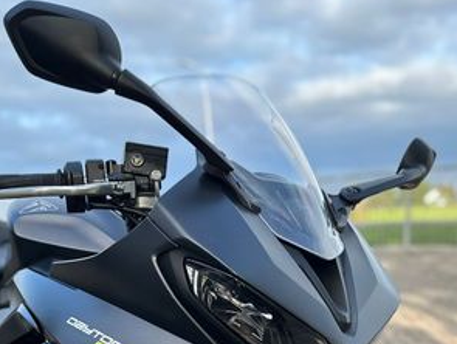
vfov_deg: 26.4
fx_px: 687
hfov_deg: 36.7
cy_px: 356
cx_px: 184
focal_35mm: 52
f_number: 1.78
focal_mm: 6.86
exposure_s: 1/1072
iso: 80
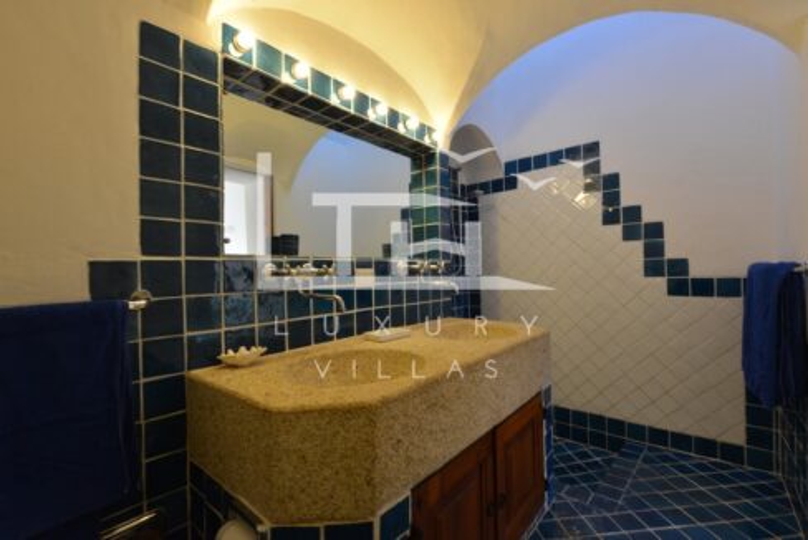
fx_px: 359
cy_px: 270
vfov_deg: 73.8
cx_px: 404
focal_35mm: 16
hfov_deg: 96.7
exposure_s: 1/8
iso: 800
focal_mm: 16
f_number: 18
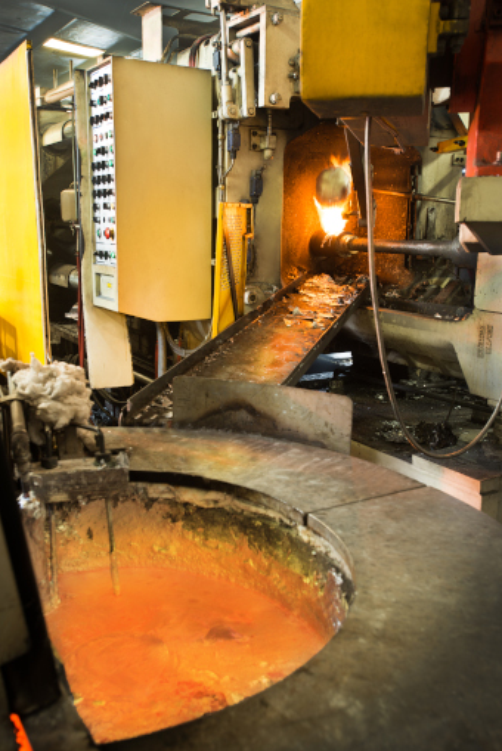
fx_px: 752
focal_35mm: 36
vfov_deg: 53.1
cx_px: 248
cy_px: 376
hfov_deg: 36.9
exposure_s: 1.3
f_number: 8
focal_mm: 35
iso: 100
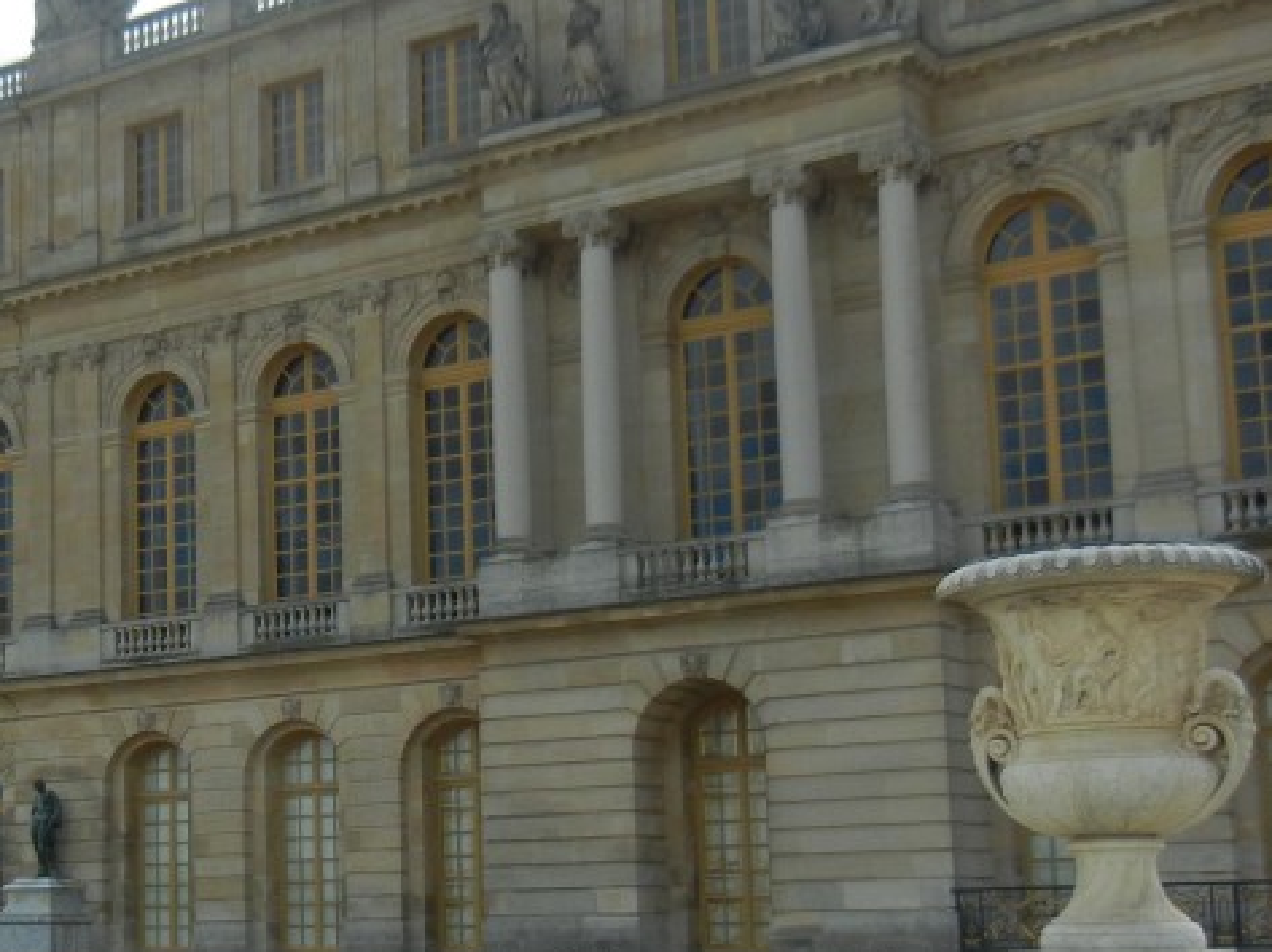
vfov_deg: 22.5
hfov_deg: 28.8
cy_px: 600
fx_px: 2387
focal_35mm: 65
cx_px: 167
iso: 160
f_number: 7
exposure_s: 1/437
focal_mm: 5.4
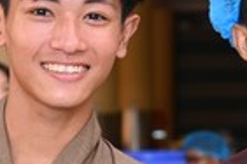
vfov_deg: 5.9
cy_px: 197
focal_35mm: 231
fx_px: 1585
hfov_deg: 8.8
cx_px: 261
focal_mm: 50
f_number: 4
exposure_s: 1/160
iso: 500
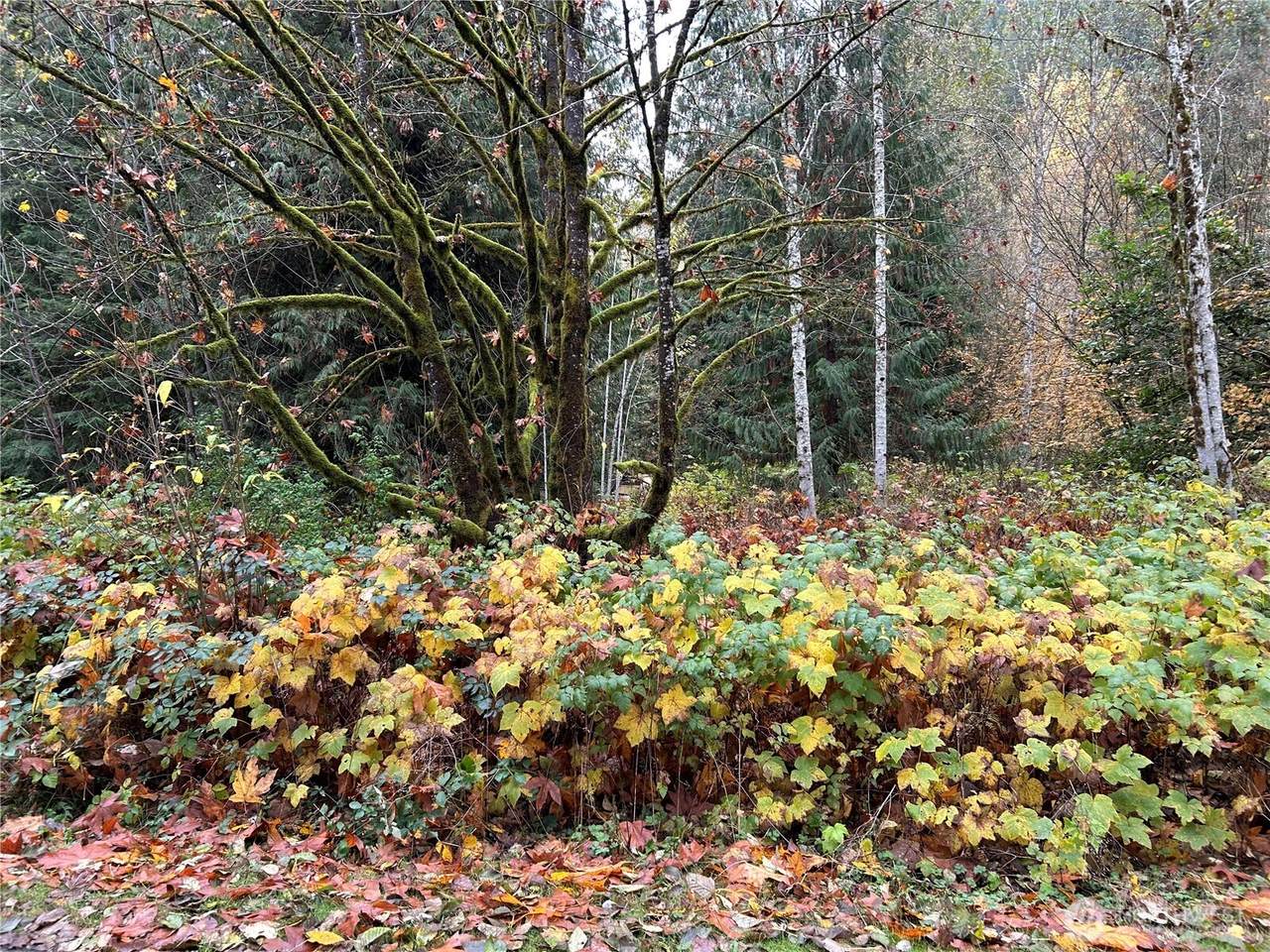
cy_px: 476
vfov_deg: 53.1
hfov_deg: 67.3
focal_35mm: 26
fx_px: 954
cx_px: 635
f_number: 1.5
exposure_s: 1/121
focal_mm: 5.7
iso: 80
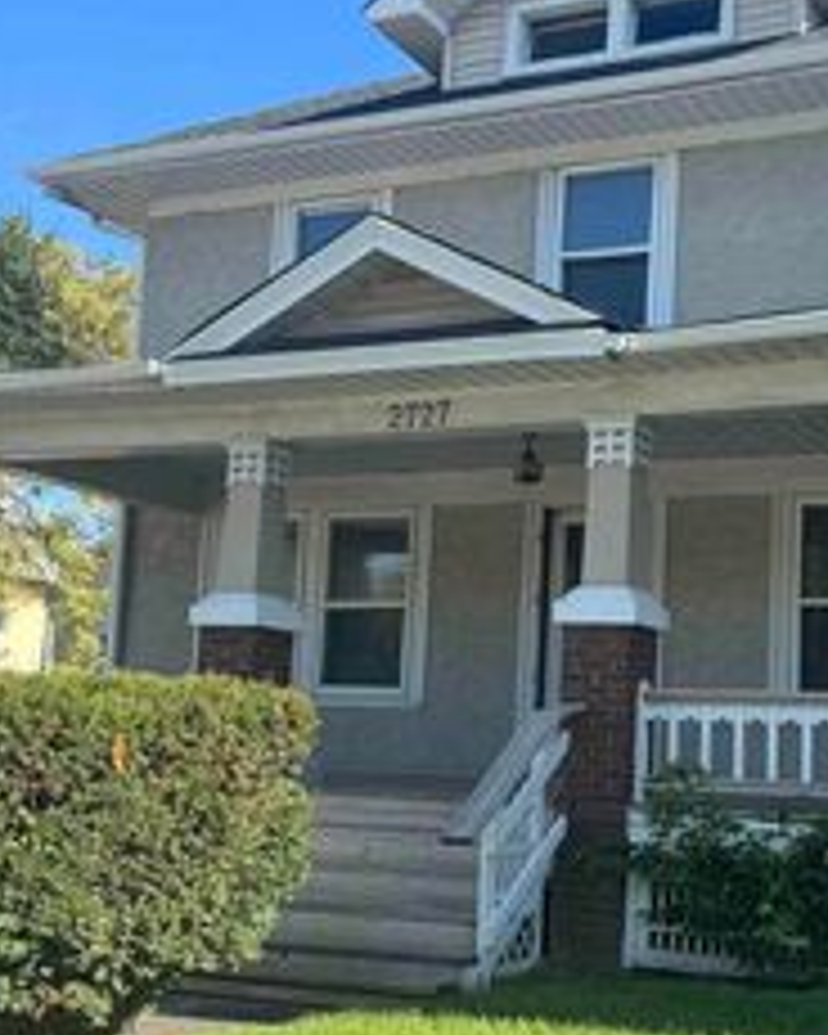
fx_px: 1562
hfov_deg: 29.4
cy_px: 556
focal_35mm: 51
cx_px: 590
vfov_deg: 36.6
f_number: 1.78
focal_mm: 6.86
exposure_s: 1/1488
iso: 80
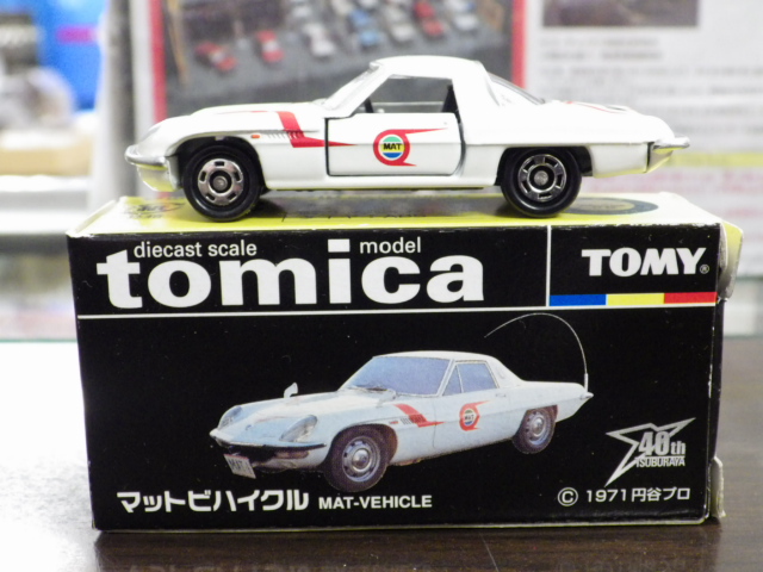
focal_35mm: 50
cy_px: 286
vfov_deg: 29.1
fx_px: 1102
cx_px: 382
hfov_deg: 38.2
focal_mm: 9
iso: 1000
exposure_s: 1/25
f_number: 3.8
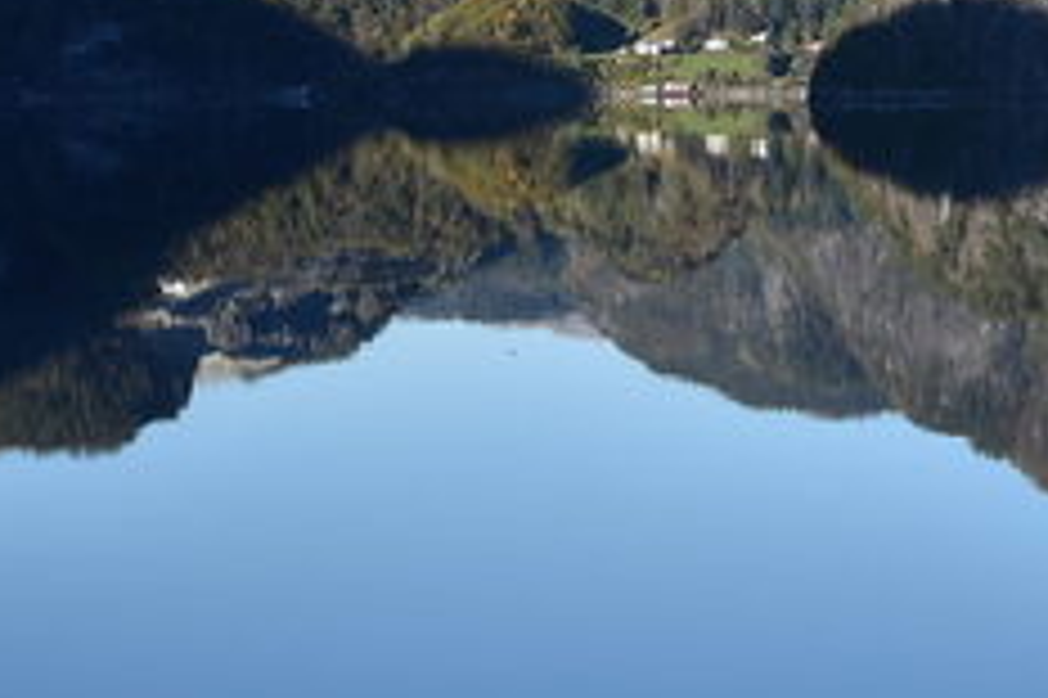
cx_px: 823
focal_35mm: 147
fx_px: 4276
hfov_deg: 13.9
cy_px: -32
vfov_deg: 9.2
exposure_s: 1/200
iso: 100
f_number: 7.1
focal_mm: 38
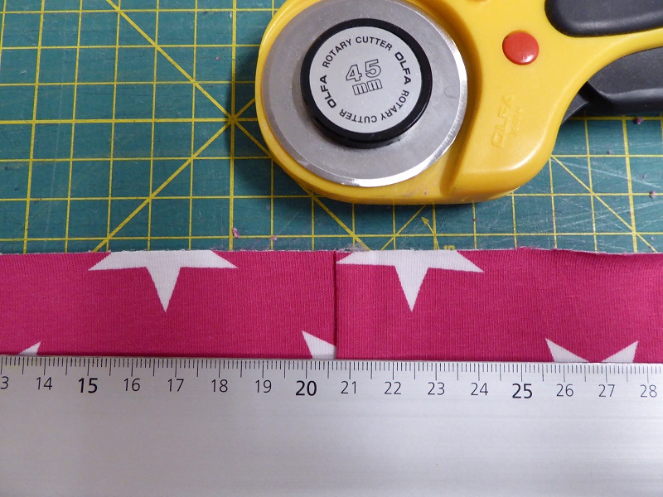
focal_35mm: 25
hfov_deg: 69.4
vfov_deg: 54.9
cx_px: 332
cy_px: 248
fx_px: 479
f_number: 3.3
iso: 400
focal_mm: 4.3
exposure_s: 1/15
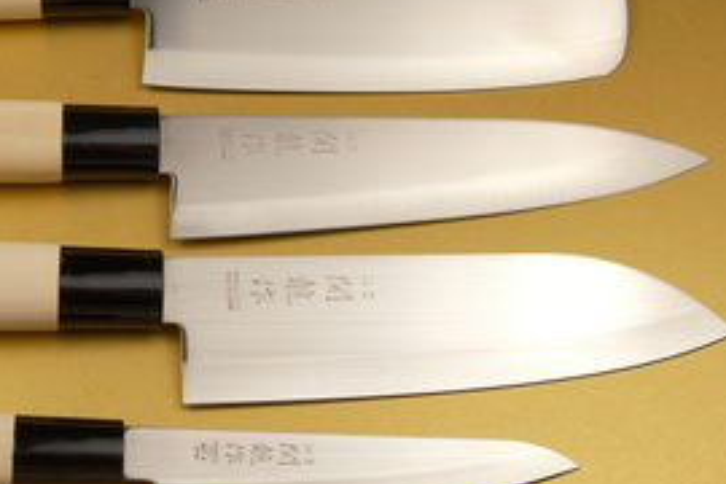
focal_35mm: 60
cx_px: 167
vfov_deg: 22.5
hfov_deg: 32.7
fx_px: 1210
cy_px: 153
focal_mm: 24.3
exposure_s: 1/125
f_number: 7.1
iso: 400
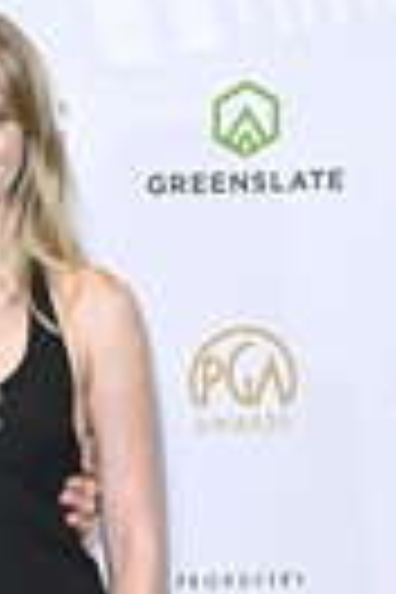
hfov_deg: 10.1
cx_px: -99
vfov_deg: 15.1
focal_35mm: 133
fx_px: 2194
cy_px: 634
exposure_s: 1/320
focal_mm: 44
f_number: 5.6
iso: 2000
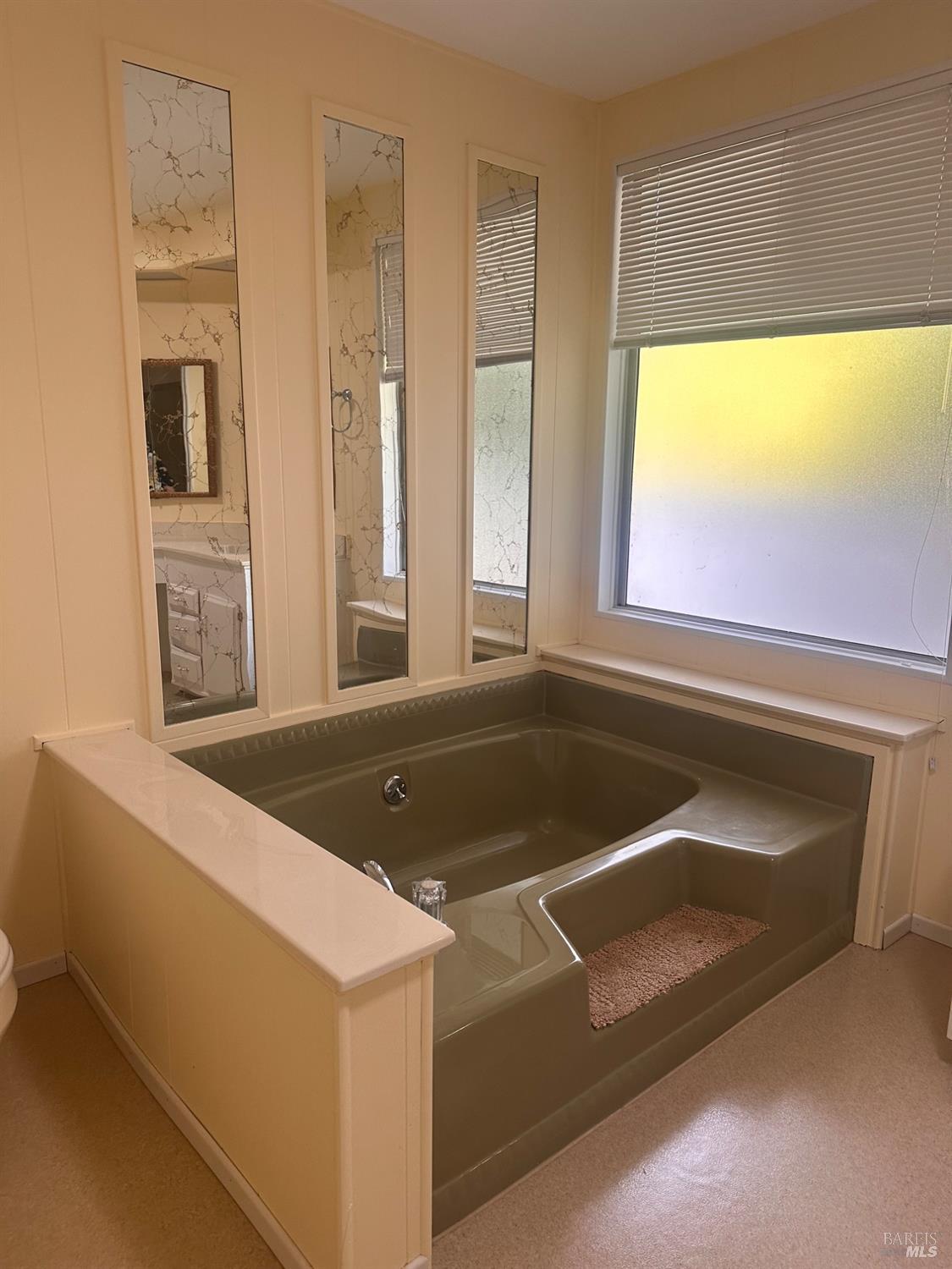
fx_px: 880
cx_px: 476
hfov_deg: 56.8
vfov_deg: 71.6
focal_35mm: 24
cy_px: 634
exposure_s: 1/121
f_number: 1.78
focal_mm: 6.86
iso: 160
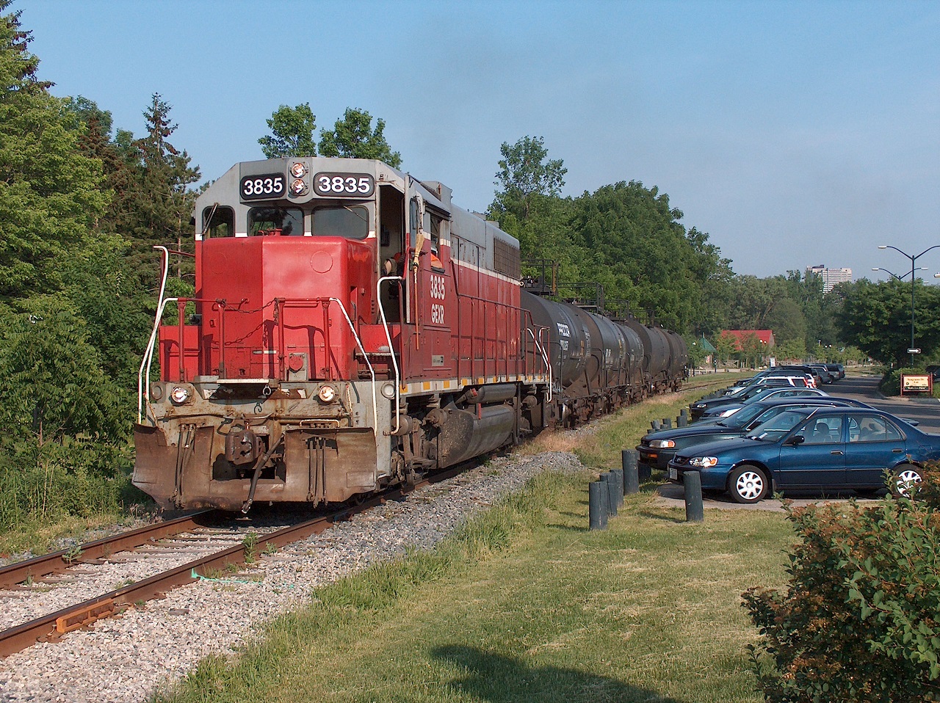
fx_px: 1655
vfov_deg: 24.0
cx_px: 470
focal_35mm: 61
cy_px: 352
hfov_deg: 31.7
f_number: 5.8
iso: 200
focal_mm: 12.53
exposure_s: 1/667
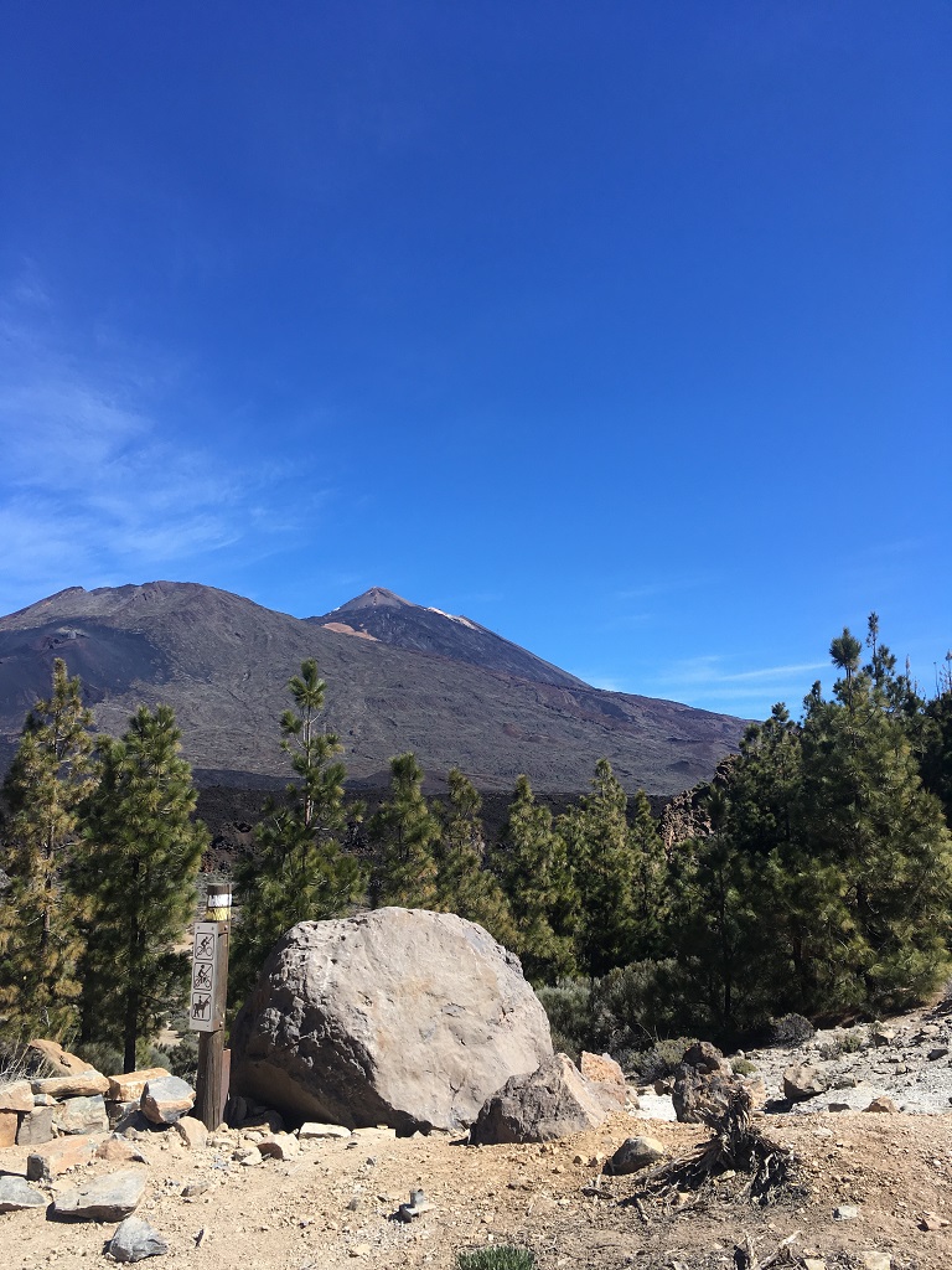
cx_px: 476
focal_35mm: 29
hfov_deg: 48.2
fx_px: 1063
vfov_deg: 61.7
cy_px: 635
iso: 25
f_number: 2.2
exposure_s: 1/1374
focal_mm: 4.15
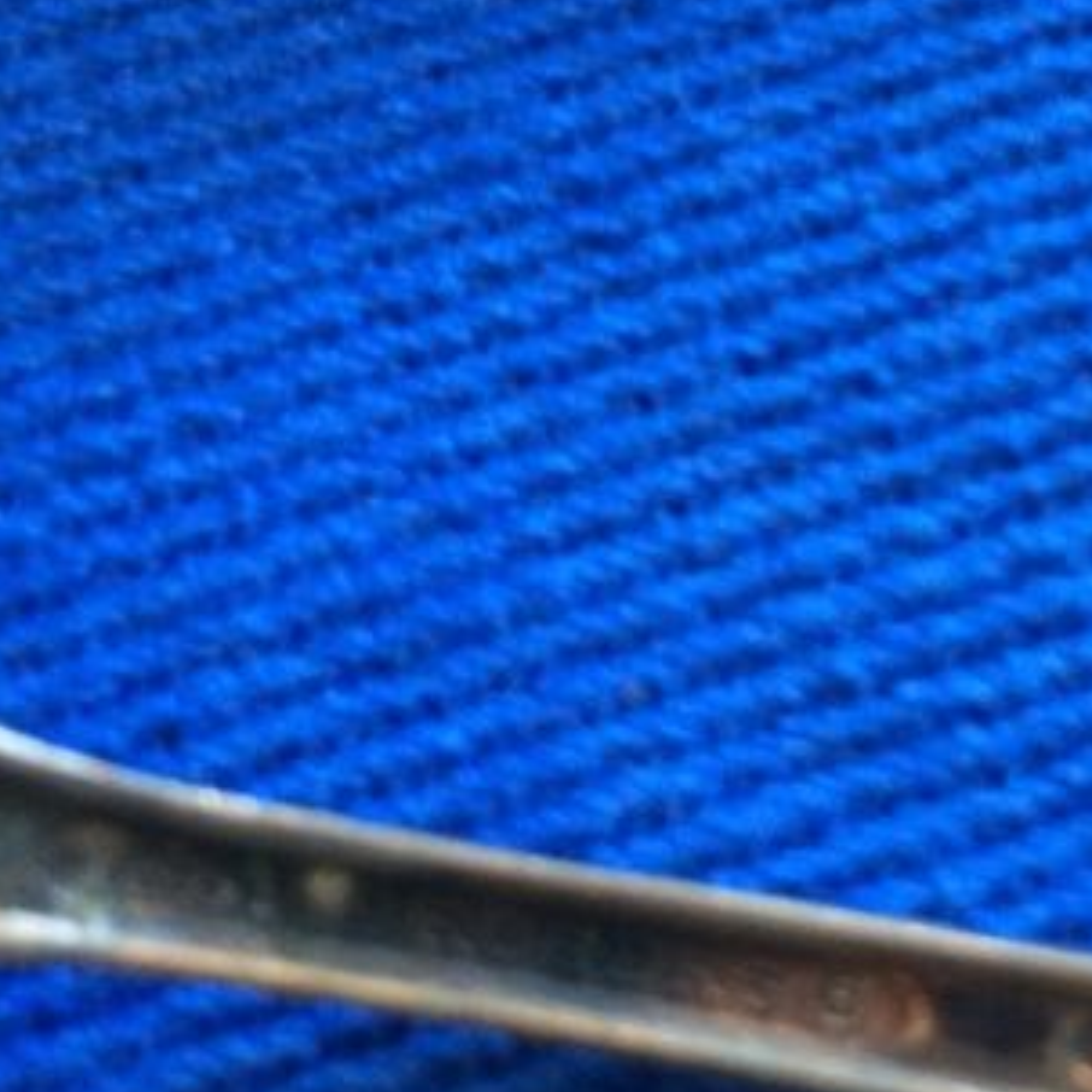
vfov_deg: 21.6
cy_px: 215
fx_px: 2820
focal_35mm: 79
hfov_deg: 21.1
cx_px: 1132
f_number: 2.2
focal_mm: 4.12
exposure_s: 1/30
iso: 200
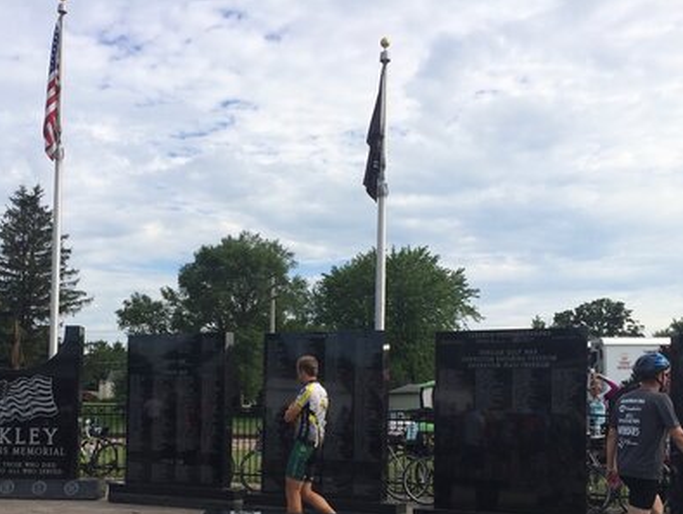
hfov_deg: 42.6
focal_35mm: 44
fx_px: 869
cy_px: 382
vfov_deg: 32.3
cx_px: 261
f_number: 2.2
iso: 32
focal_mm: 4.15
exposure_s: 1/1580
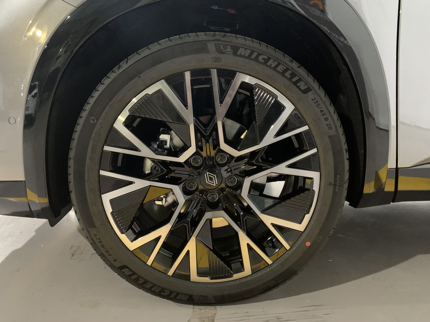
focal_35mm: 26
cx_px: 215
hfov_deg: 67.3
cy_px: 161
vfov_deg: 53.1
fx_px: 323
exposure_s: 1/25
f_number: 1.8
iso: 800
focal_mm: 4.25
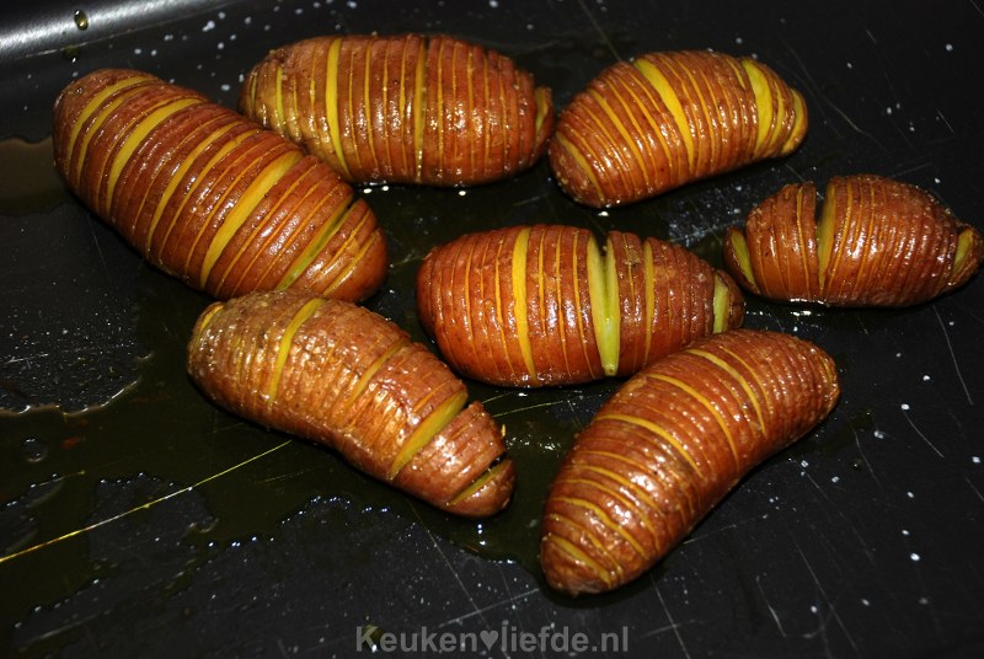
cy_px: 330
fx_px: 2381
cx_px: 492
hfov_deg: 23.3
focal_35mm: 87
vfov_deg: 15.8
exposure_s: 1/60
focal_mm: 58
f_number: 5.3
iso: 200
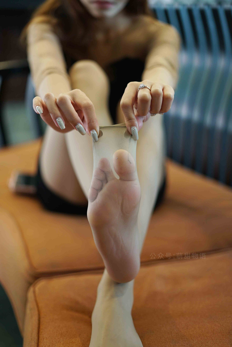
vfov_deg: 39.6
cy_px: 174
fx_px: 483
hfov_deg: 27.0
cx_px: 116
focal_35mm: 50
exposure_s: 1/125
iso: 400
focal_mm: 50
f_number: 1.8
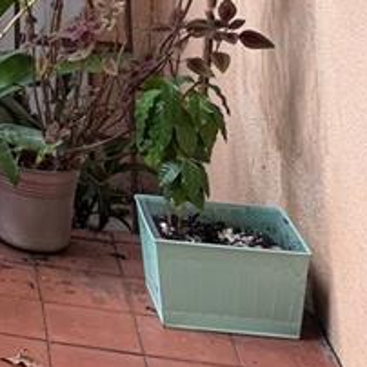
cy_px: -598
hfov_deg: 12.2
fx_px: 1511
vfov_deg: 11.0
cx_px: -376
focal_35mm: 126
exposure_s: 1/179
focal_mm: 6.76
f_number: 1.78
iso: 64
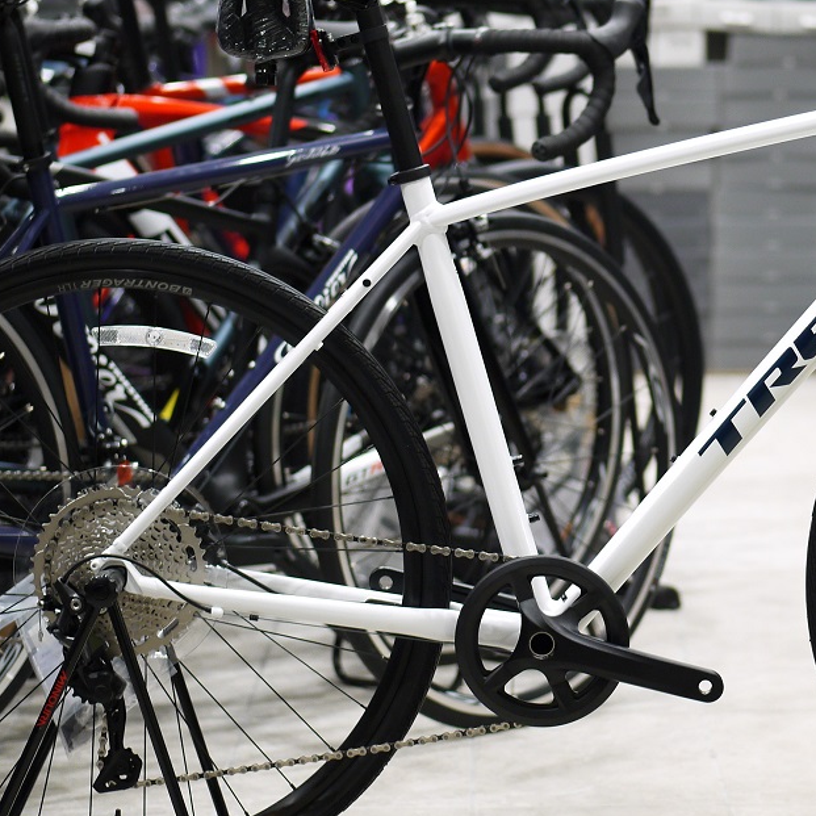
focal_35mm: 147
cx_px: 674
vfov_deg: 11.9
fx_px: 3920
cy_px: 351
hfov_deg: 11.8
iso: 400
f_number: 1.7
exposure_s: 1/100
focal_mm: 43
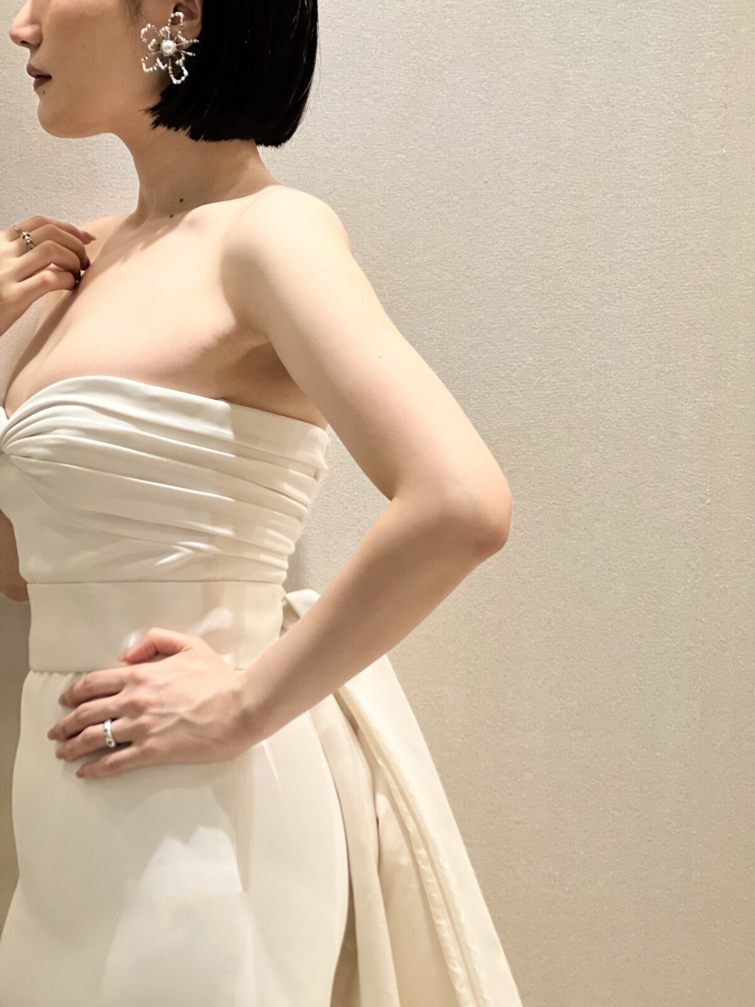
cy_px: 504
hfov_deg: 19.1
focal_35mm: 77
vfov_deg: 25.3
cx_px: 378
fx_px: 2239
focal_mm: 9
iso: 200
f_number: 2.8
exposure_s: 1/120
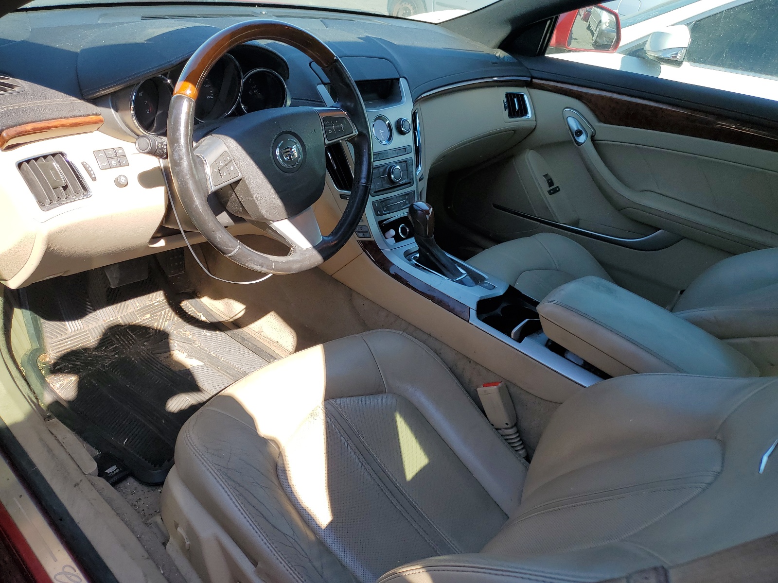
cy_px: 292
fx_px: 584
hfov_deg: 67.3
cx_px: 389
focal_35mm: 26
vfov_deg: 53.1
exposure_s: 1/588
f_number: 1.5
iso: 50
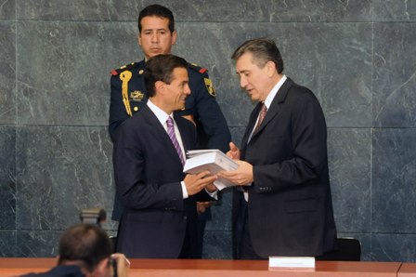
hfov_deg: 12.1
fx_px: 1963
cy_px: 138
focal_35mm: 170
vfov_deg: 8.1
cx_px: 208
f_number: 5.6
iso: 2000
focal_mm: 170
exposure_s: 1/125
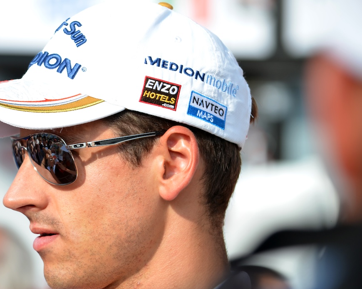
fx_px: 2700
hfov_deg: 7.7
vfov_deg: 6.1
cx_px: 120
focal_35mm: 252
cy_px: 138
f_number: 4.8
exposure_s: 1/500
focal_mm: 130
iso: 200
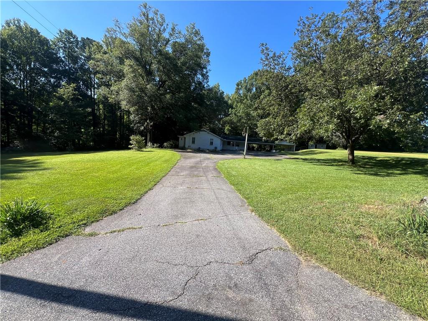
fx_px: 161
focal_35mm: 13
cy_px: 160
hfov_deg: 106.2
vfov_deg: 89.9
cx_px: 214
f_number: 1.8
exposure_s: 1/732
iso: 32
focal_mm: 1.57
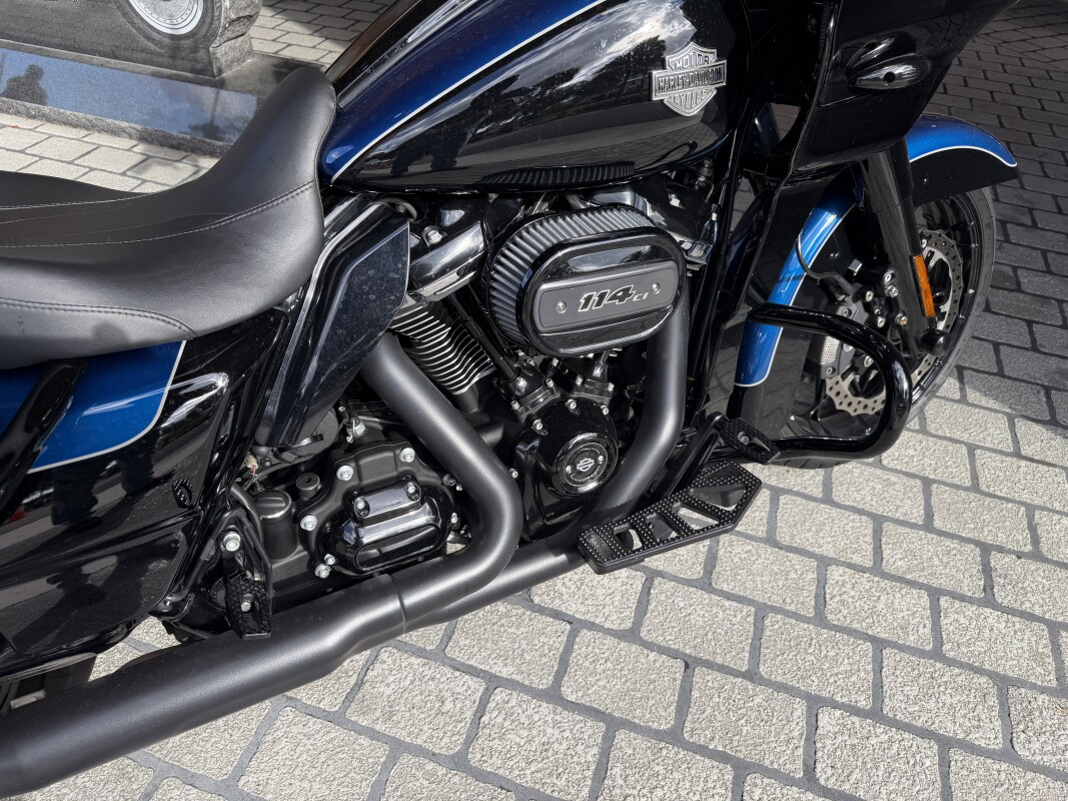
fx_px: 740
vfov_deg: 56.8
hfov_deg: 71.6
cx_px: 534
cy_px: 400
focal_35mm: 24
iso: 80
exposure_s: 1/992
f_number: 1.78
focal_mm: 6.76
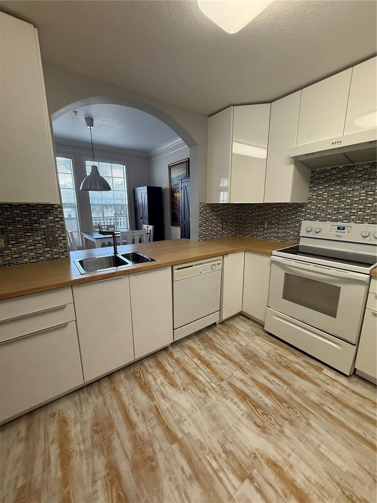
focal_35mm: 14
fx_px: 203
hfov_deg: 85.7
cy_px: 252
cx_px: 188
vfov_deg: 102.1
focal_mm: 2.22
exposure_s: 1/60
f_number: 2.2
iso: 250
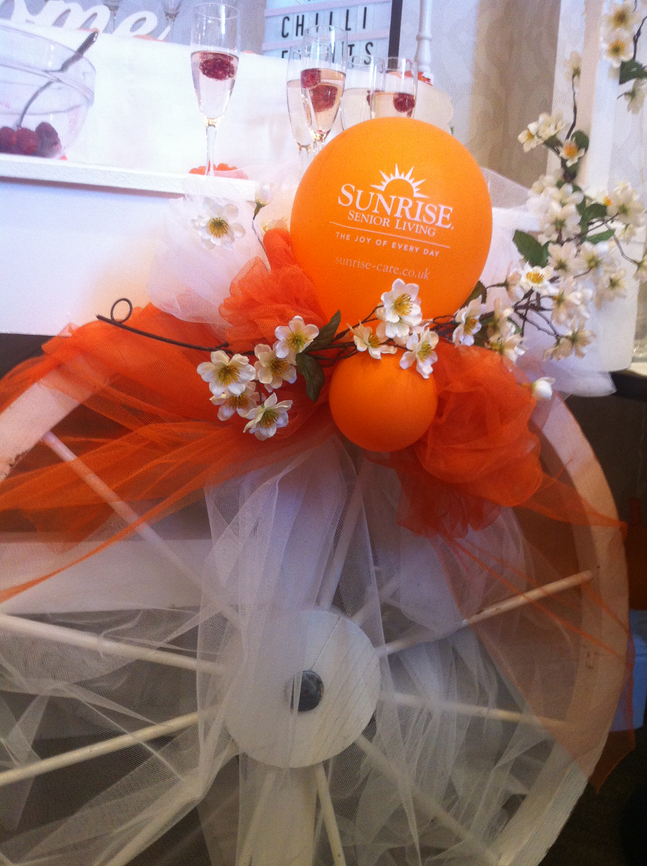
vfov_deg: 52.7
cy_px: 433
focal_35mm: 35
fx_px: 875
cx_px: 324
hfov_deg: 40.6
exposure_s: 1/15
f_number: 2.8
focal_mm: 3.85
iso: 160
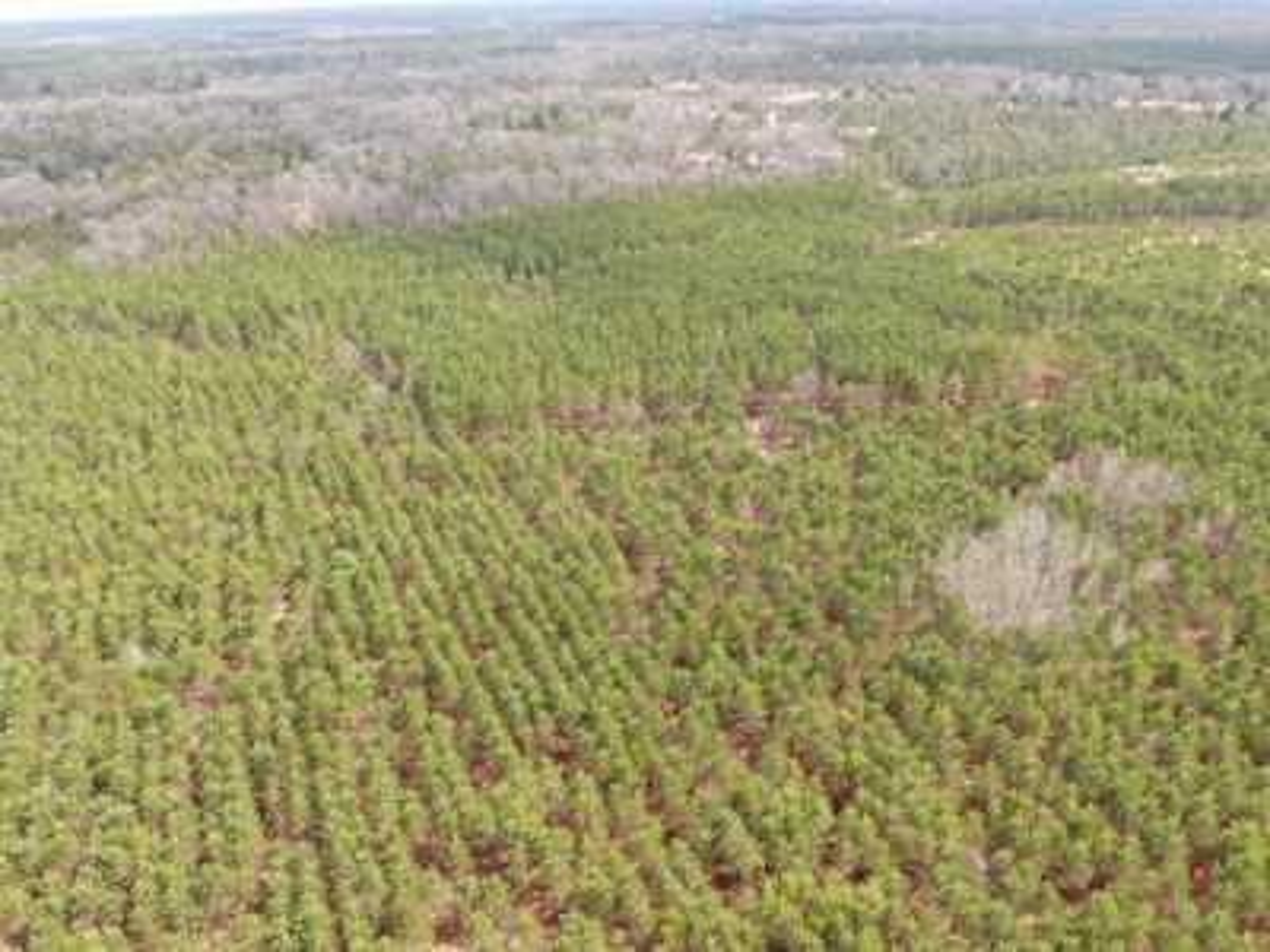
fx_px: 881
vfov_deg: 56.8
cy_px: 476
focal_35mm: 24
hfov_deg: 71.6
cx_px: 635
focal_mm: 4.39
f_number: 2.8
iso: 100
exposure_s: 1/400
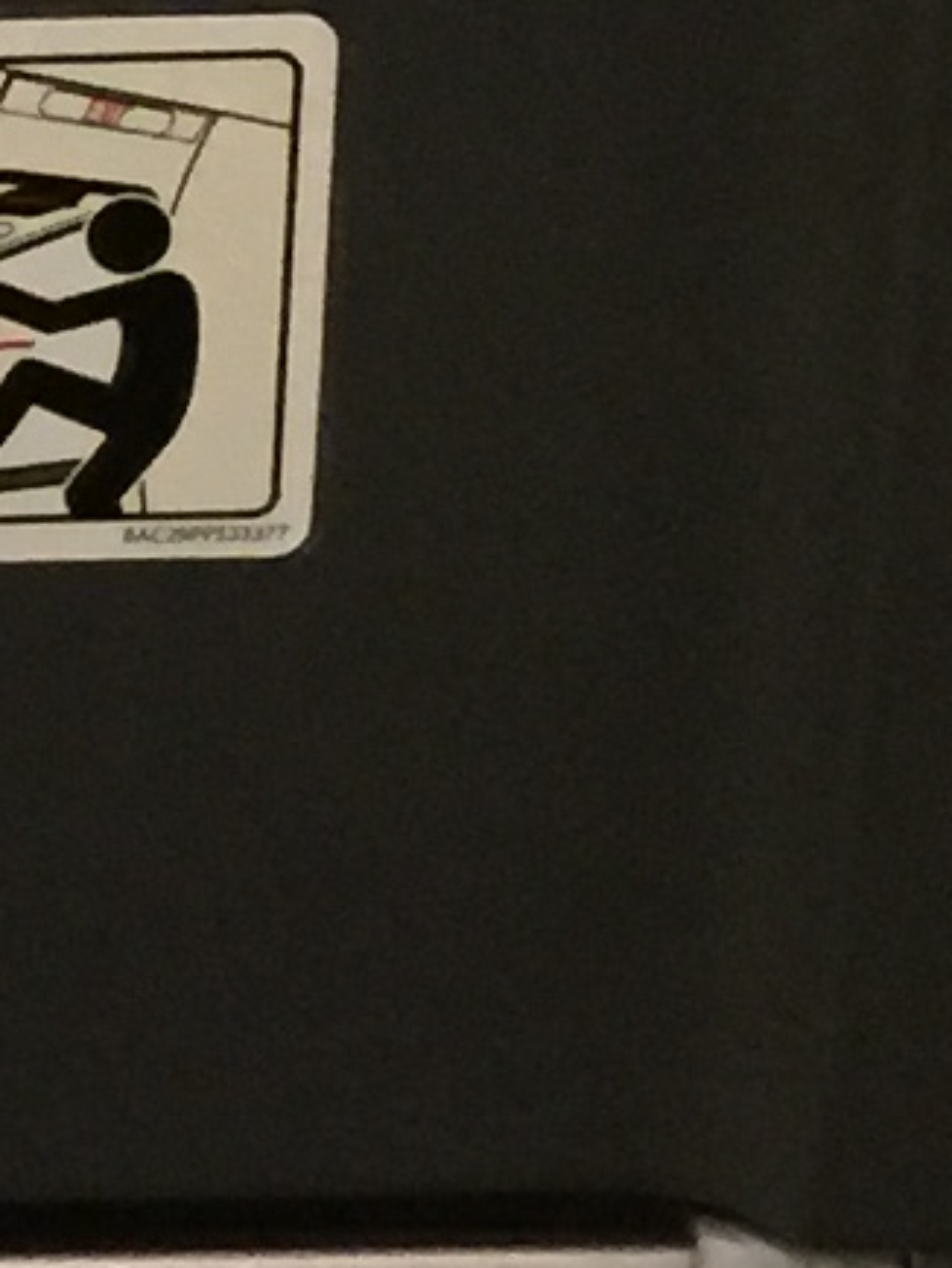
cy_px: 649
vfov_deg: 9.1
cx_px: -964
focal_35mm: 218
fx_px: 7986
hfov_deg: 6.6
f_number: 2.2
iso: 125
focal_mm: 4.15
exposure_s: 1/4
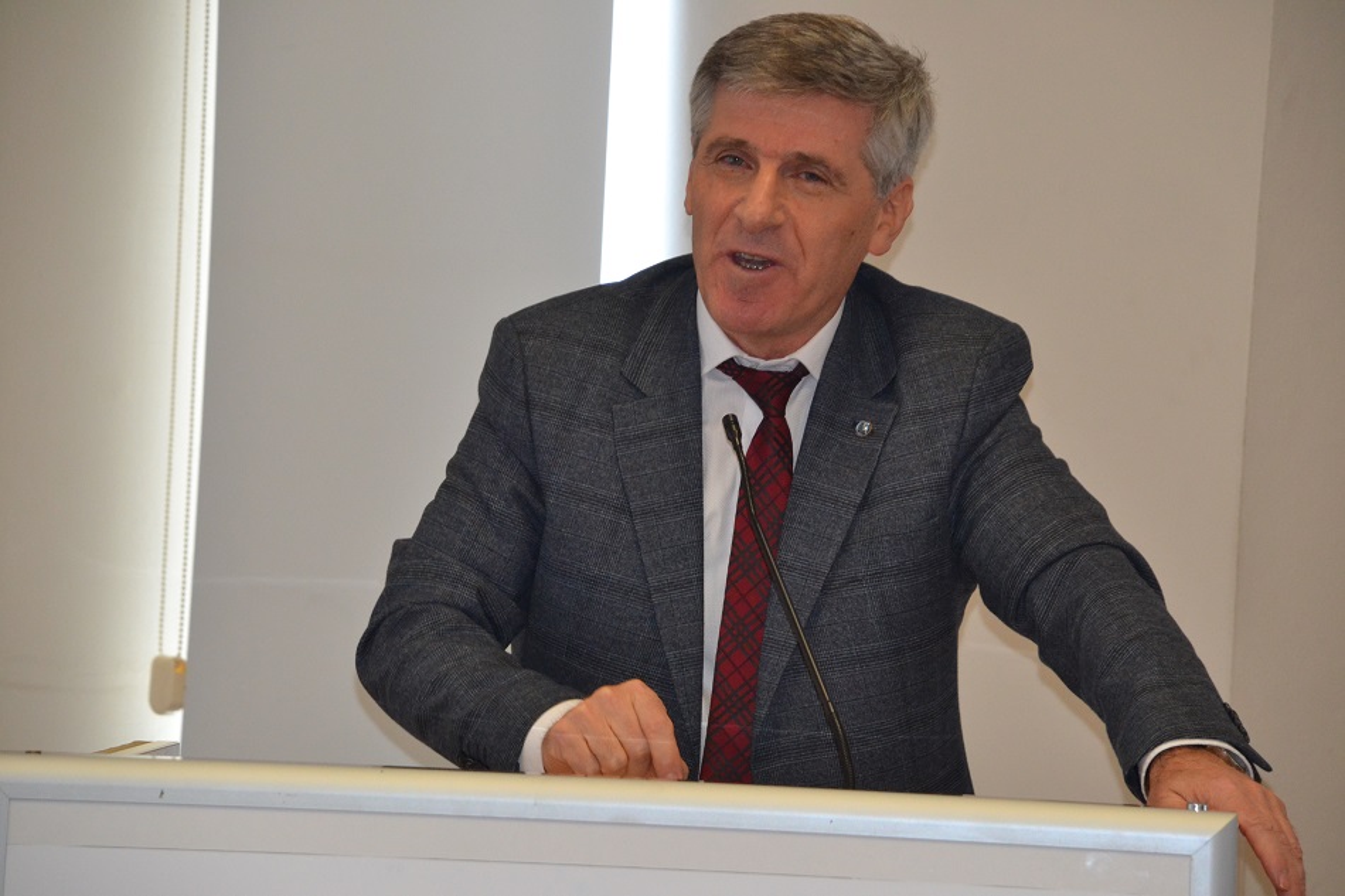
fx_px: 7564
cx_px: 672
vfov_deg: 6.8
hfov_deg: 10.2
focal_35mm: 202
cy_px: 448
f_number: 5.6
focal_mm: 135
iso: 1600
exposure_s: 1/60
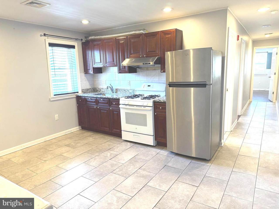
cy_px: 104
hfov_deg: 71.6
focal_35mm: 24
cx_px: 140
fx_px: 193
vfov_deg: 56.8
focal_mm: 6.76
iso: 320
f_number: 1.78
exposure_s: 1/120
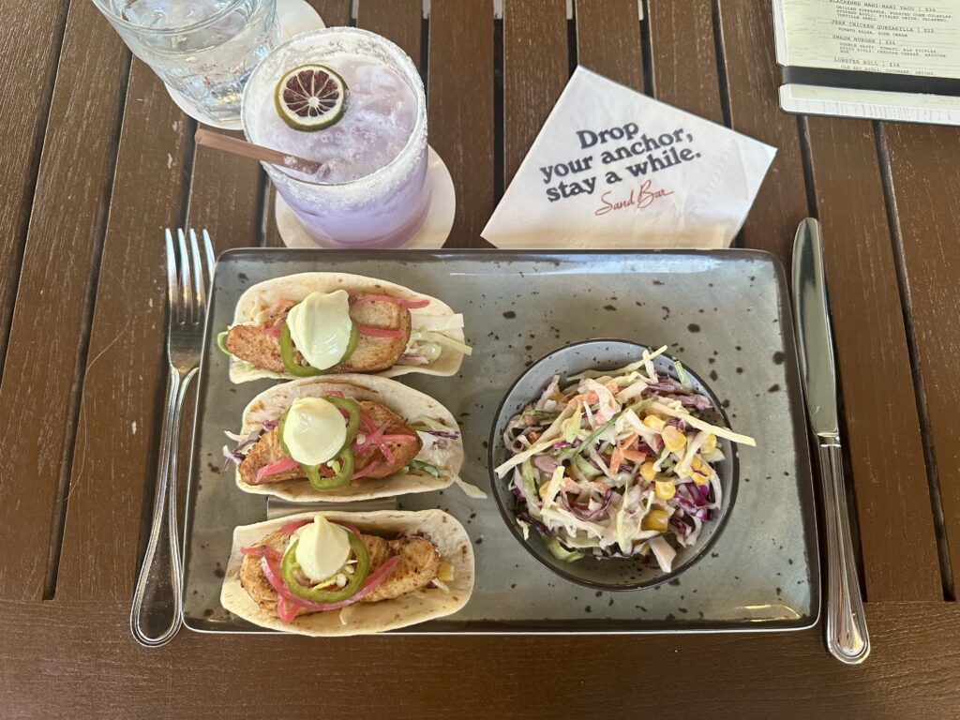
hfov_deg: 71.6
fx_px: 666
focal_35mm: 24
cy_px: 360
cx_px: 480
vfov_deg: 56.8
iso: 250
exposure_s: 1/60
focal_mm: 6.86
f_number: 1.78
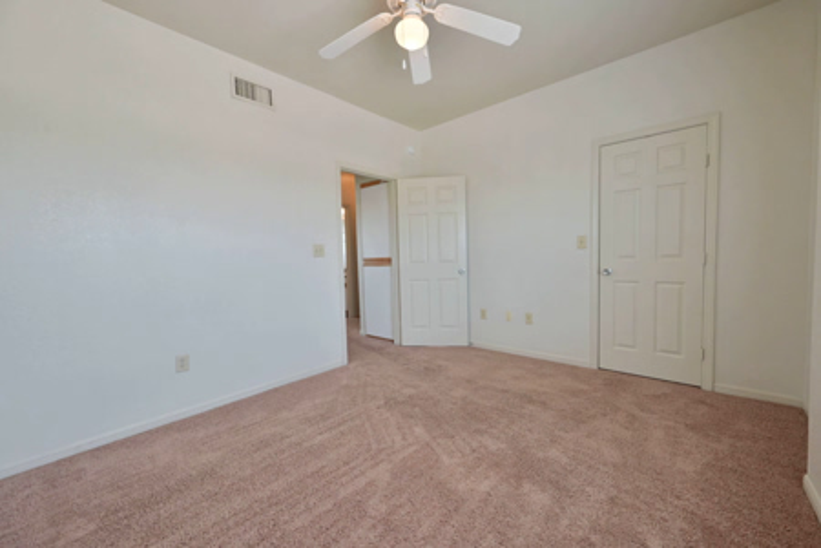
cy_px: 274
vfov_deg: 81.2
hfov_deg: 104.3
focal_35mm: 14
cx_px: 410
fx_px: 319
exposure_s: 1/125
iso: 3600
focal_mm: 14
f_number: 8
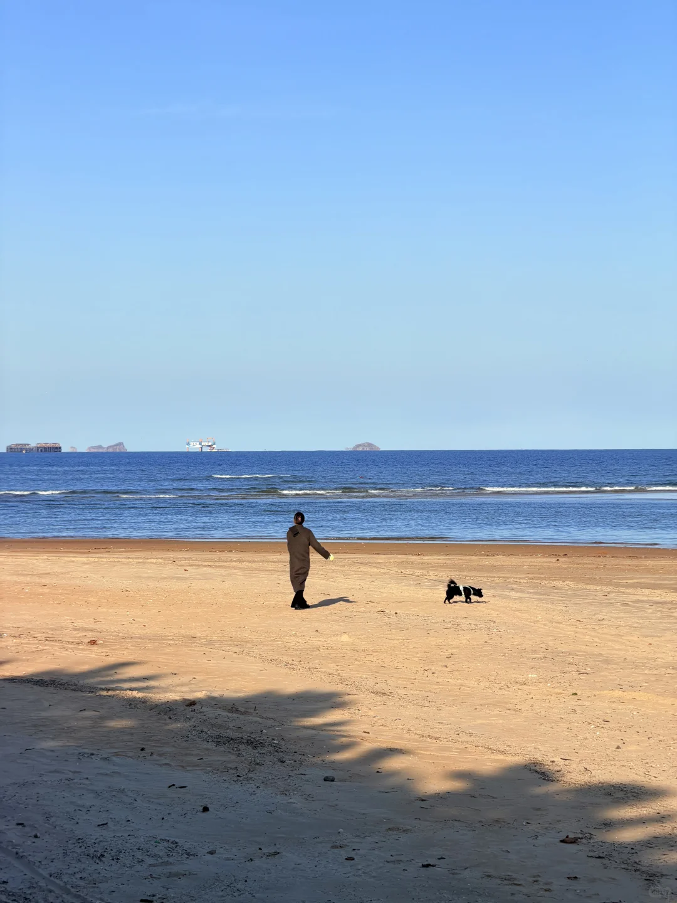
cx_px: 338
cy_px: 452
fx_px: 2608
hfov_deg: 14.8
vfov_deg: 19.6
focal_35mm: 100
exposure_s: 1/726
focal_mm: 16.89
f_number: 2.8
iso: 20
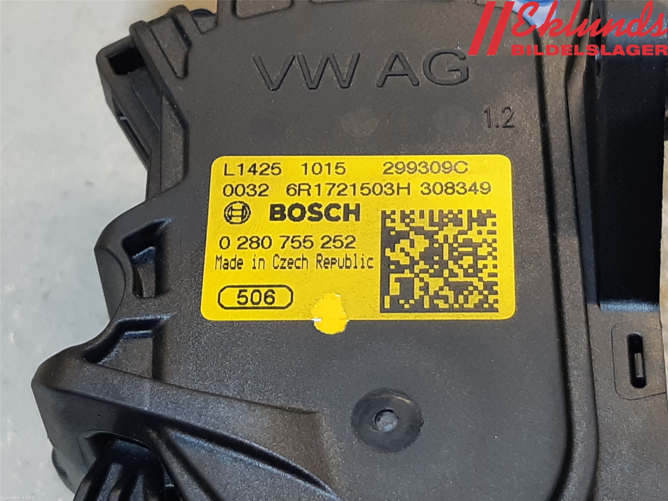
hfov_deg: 67.3
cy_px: 250
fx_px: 502
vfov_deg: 53.1
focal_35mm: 26
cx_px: 334
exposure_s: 1/50
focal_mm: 3.93
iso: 50
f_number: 1.7
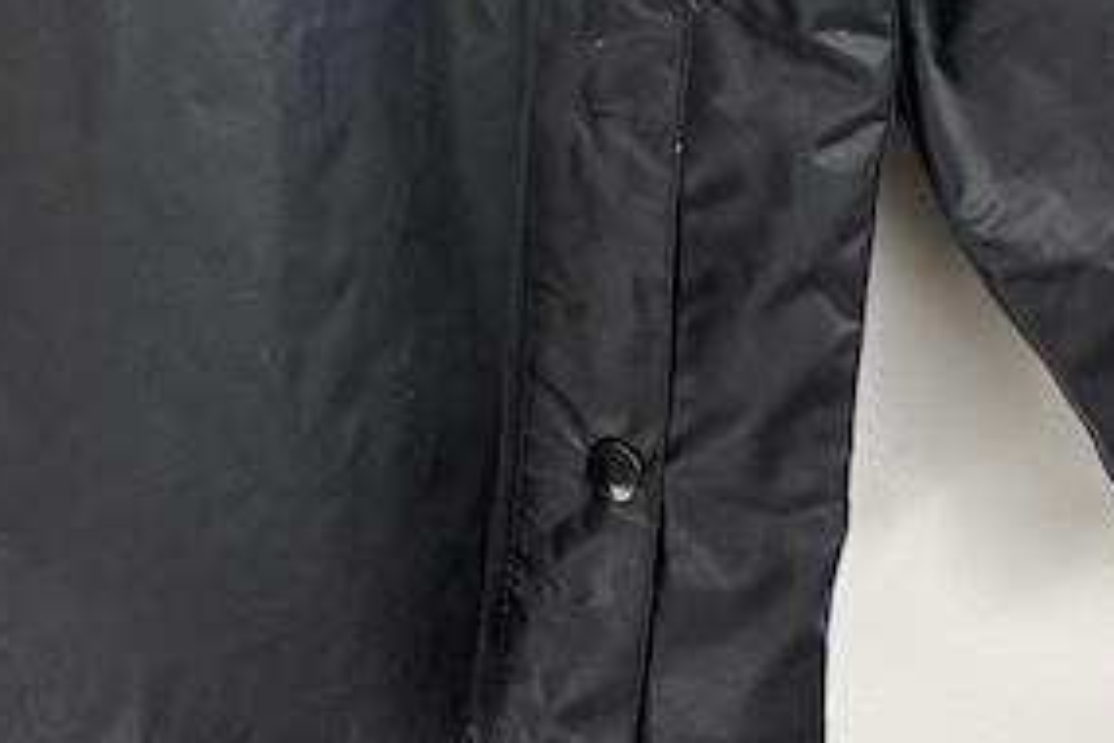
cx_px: 98
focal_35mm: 93
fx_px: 2878
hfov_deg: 21.4
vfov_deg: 13.5
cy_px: -499
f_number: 1.6
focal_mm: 5.96
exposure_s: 1/100
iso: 80
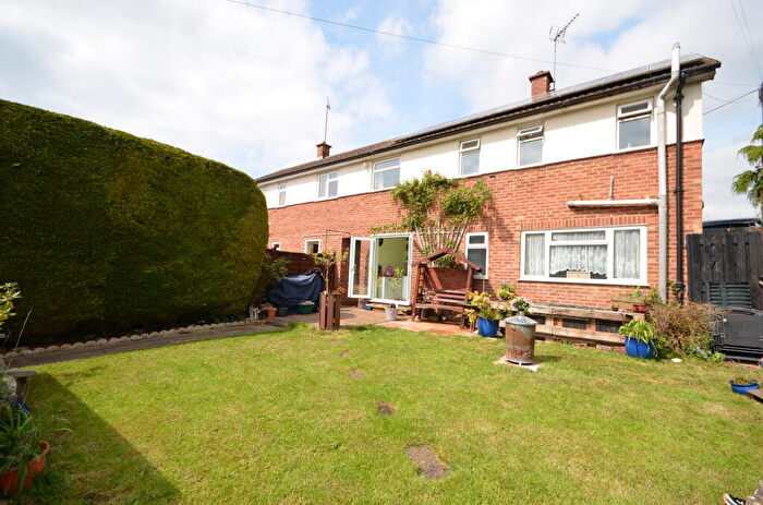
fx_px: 317
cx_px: 382
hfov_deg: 100.5
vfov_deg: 77.0
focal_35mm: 15
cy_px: 252
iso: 100
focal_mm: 10
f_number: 7.1
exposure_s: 1/200
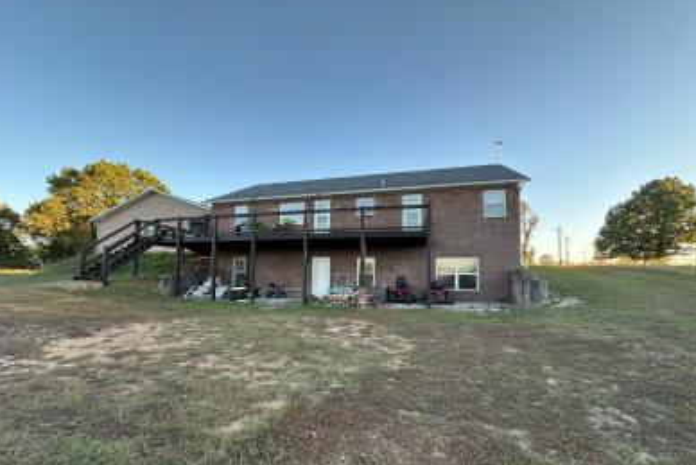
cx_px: 344
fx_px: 290
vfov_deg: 77.0
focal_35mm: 15
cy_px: 262
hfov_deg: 100.4
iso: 40
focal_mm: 2.22
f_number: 2.2
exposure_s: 1/152
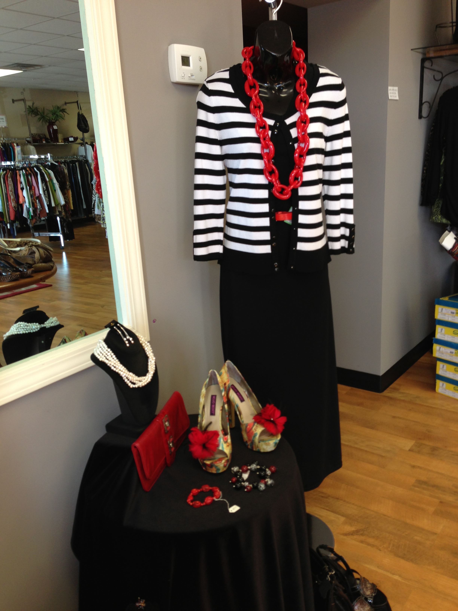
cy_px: 306
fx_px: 582
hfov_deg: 42.9
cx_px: 229
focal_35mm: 33
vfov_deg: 55.4
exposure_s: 1/24
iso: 50
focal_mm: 4.13
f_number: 2.4
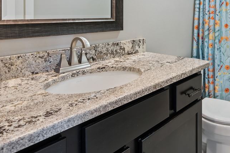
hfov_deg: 54.7
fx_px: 204
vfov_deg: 38.1
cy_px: 13
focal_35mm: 32
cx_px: 183
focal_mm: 16
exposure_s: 1/10
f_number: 8
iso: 400
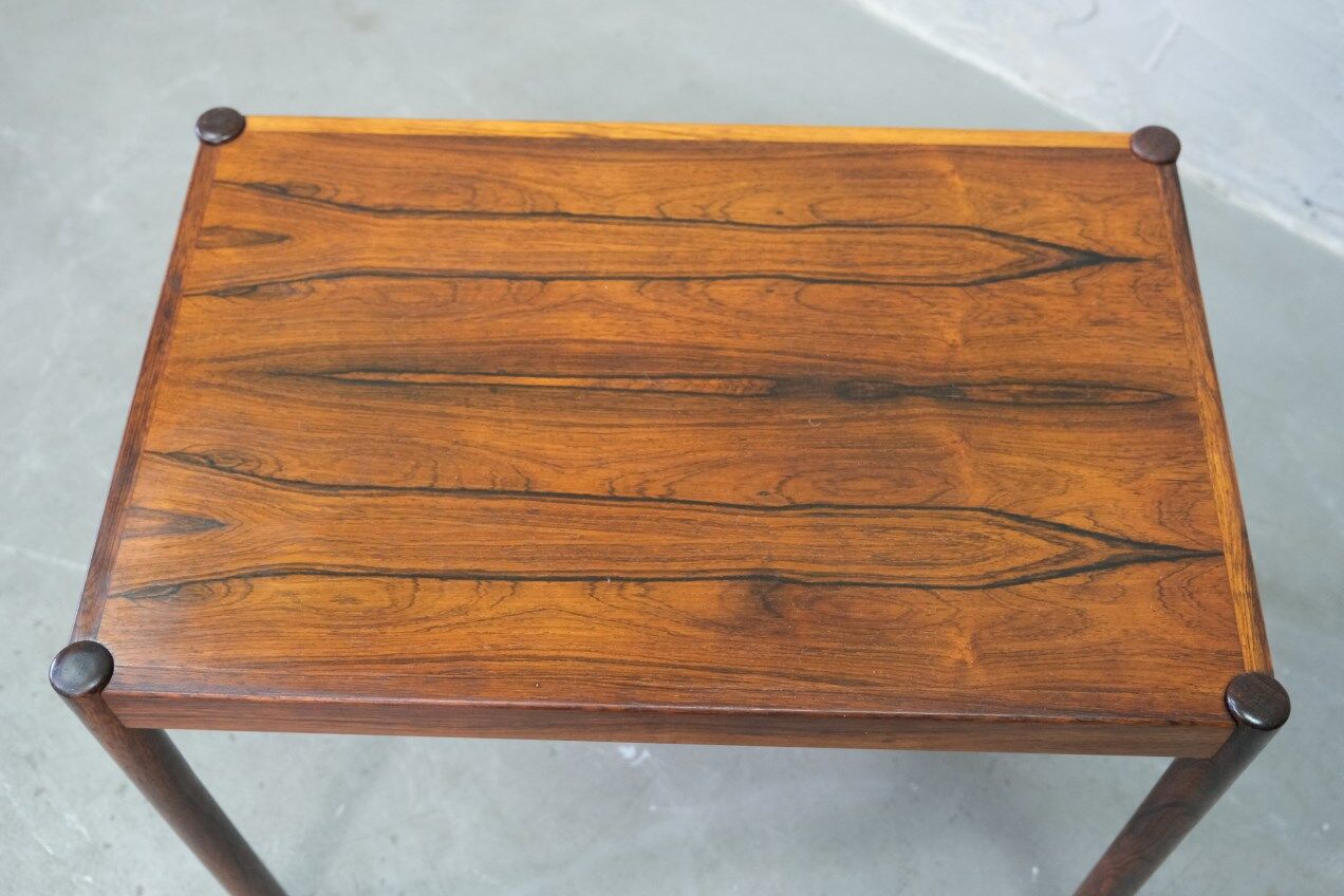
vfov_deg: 34.2
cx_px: 672
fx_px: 1456
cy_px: 448
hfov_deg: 49.6
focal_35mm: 39
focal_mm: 26
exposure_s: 1/40
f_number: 4
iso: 2500
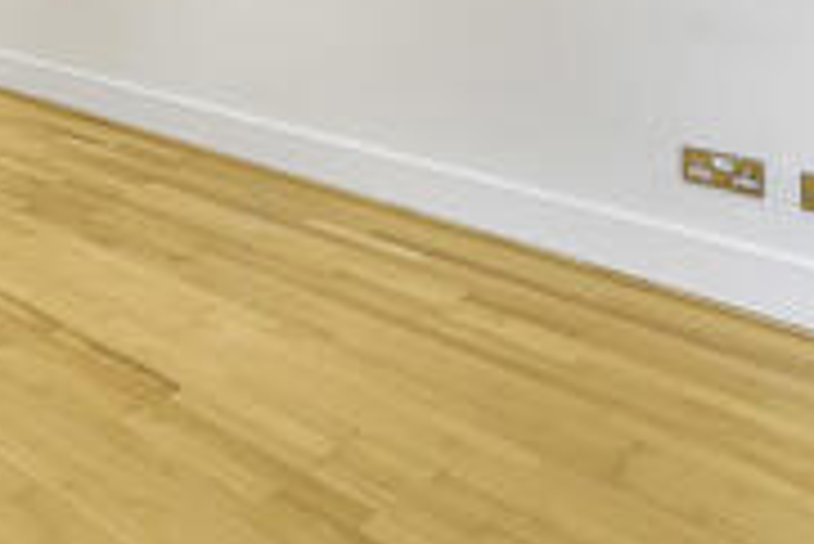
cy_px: -142
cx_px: -153
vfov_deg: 26.9
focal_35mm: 43
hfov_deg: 35.9
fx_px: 974
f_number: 10
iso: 200
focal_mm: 16.4
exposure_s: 1.3
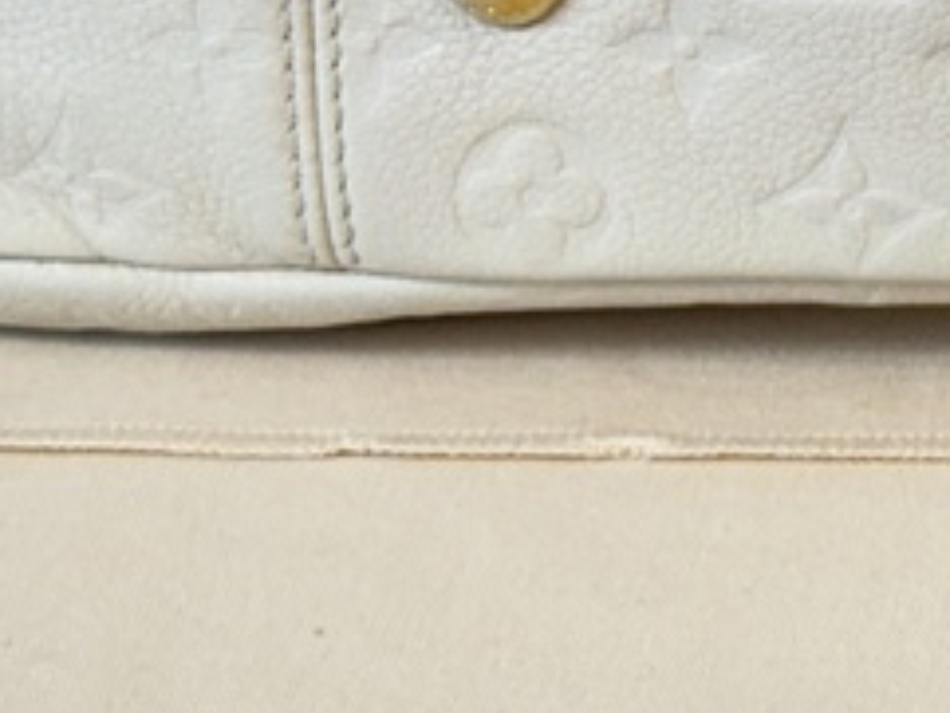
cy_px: -587
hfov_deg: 9.5
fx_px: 5519
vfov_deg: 7.2
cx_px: 1506
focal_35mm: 201
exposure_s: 1/50
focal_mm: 6.76
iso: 64
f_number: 1.78
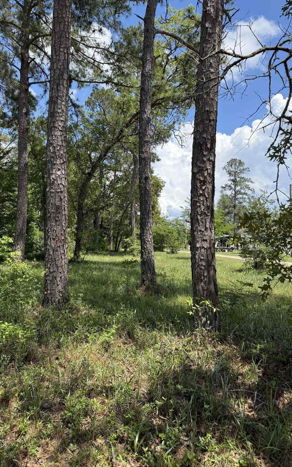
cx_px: 116
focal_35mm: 26
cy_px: 232
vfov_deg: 70.4
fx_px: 331
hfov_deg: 47.3
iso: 100
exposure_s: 1/2445
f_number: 1.78
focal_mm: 6.76
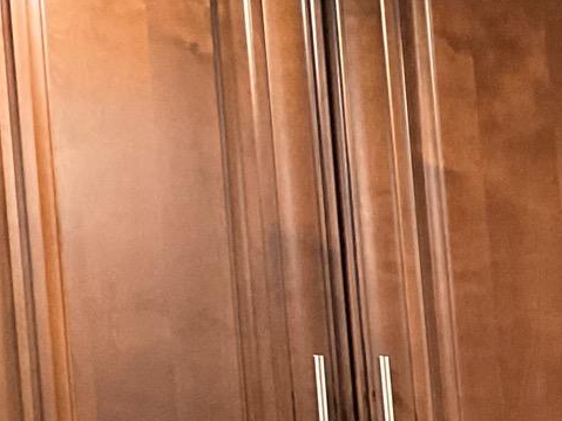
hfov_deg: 13.6
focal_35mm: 124
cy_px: 712
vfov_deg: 11.3
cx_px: 1130
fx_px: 2013
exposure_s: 1/40
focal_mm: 3
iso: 250
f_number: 1.8
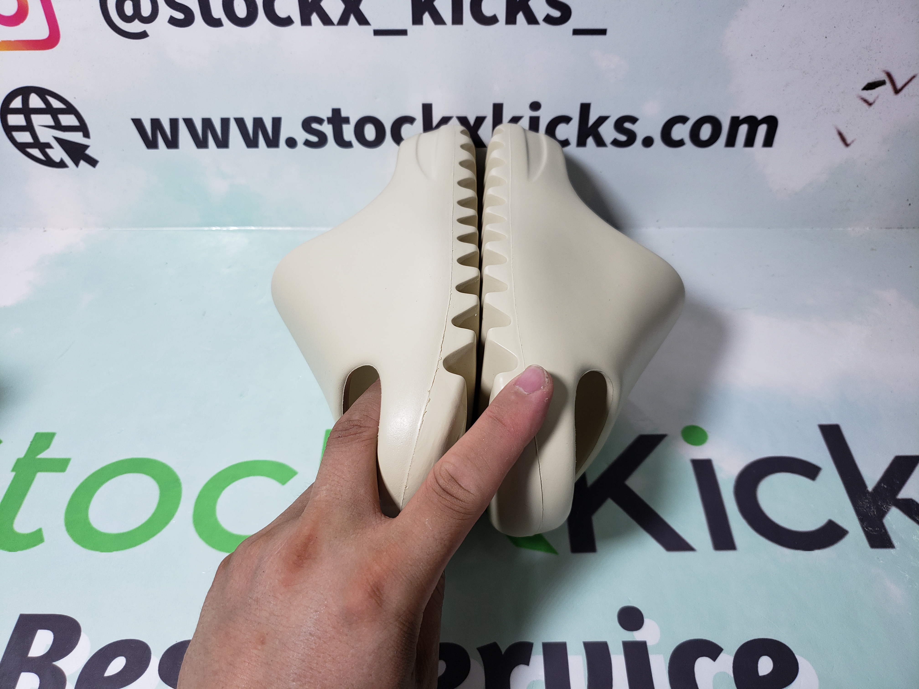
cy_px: 344
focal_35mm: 26
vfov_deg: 53.1
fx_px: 690
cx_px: 460
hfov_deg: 67.3
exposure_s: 1/453
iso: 50
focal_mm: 4.3
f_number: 1.5
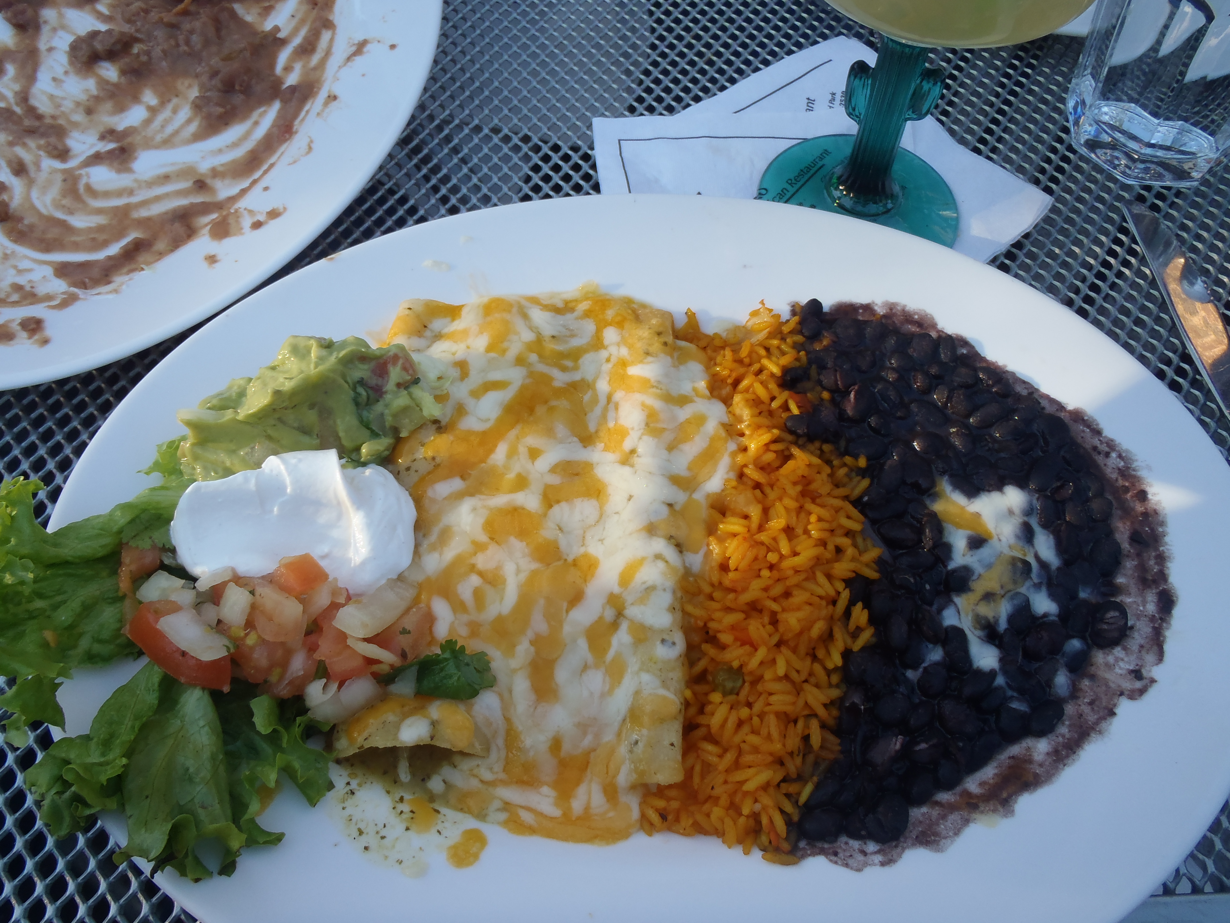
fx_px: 995
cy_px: 462
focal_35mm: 28
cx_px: 615
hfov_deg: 63.4
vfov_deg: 49.7
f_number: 3.9
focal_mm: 5
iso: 80
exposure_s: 1/100
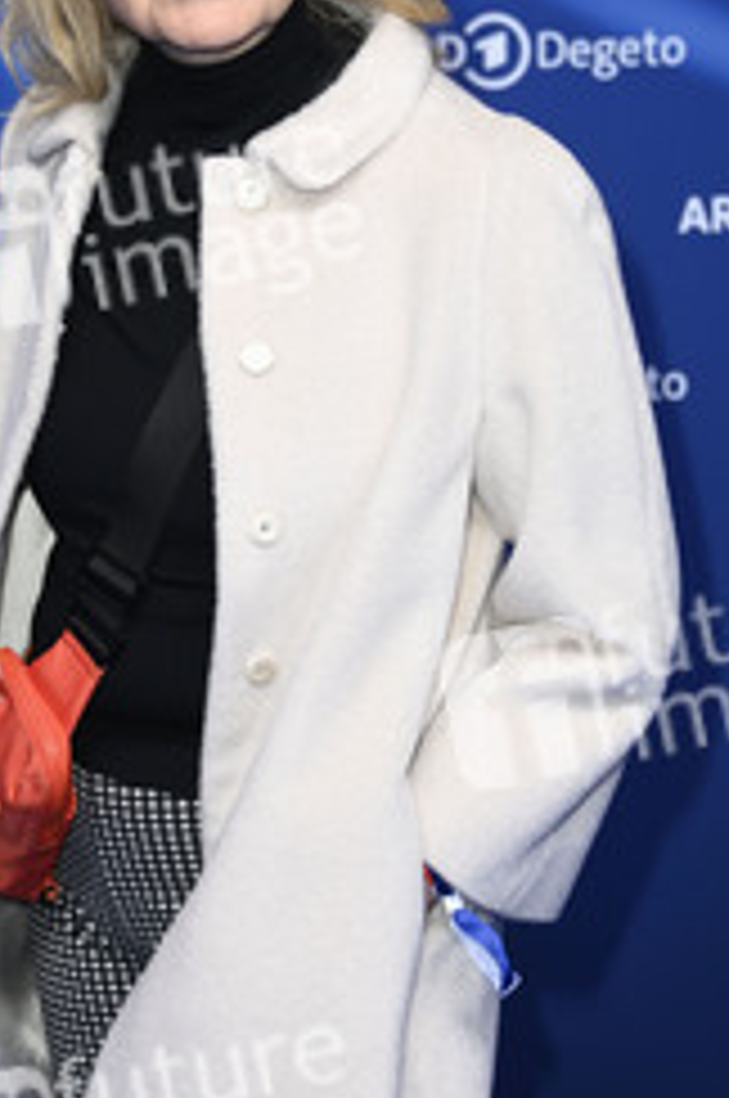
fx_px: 4599
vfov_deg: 13.6
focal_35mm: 151
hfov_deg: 9.1
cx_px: 261
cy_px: 459
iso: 1000
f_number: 5.6
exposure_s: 1/250
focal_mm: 92
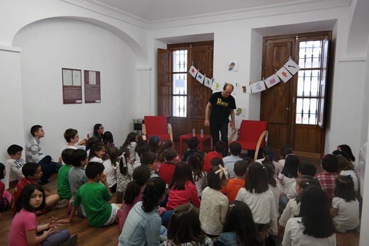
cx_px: 184
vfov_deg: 48.0
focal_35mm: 27
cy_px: 123
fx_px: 277
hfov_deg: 67.4
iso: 200
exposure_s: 1/80
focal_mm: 18
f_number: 3.5
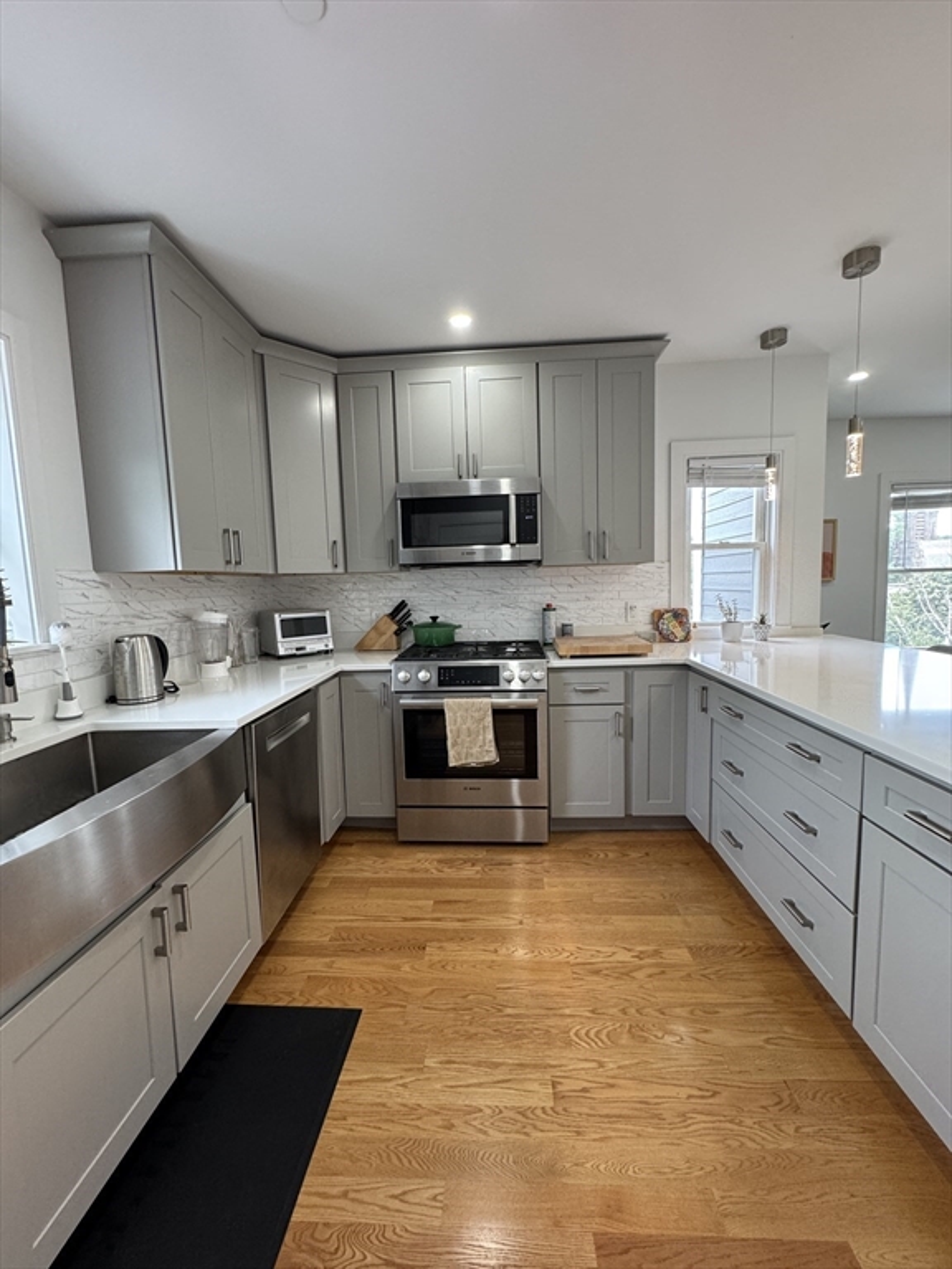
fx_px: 513
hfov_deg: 85.7
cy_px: 634
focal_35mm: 14
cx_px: 476
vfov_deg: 102.1
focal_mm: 2.22
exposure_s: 1/100
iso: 200
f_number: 2.2
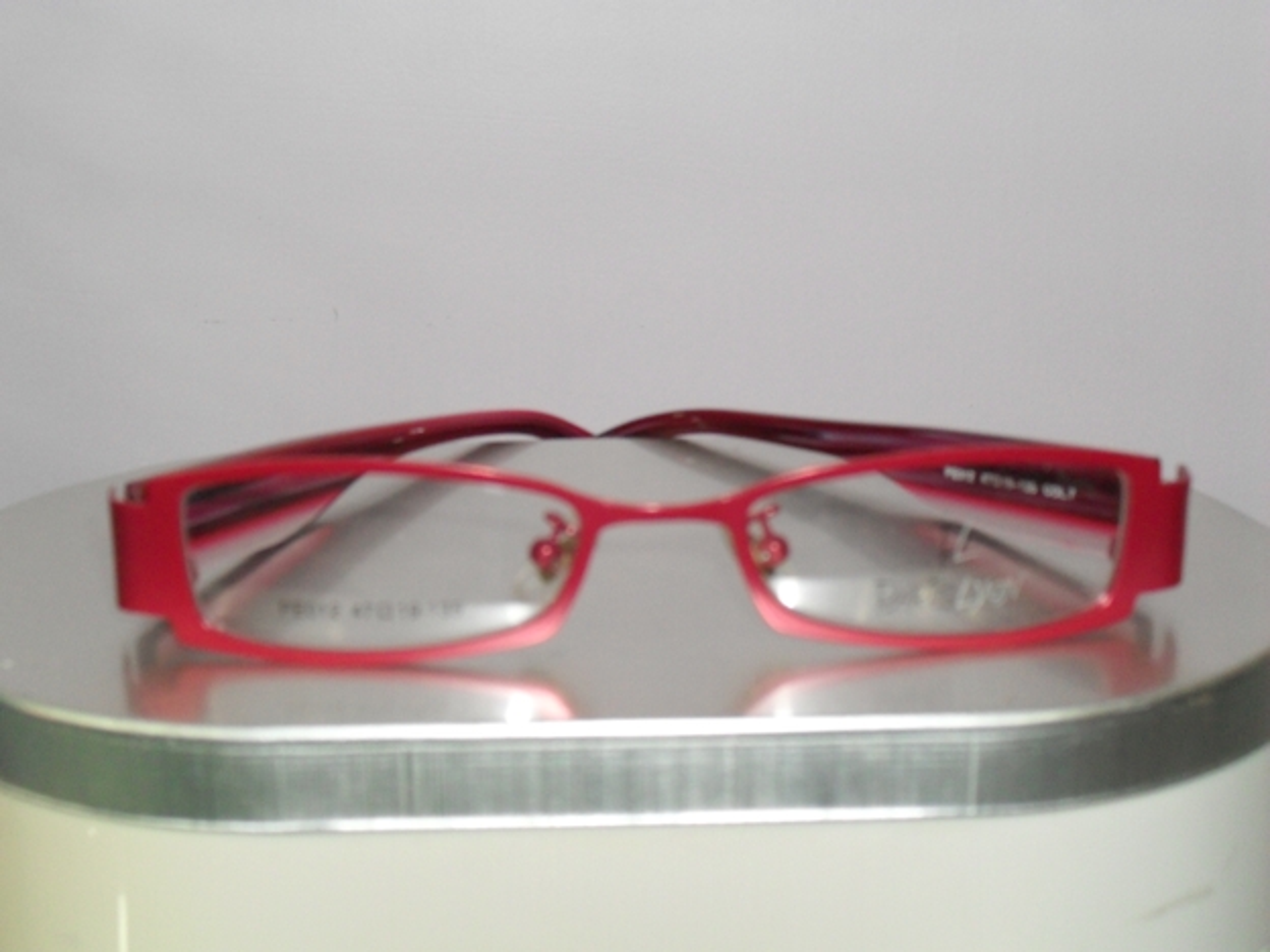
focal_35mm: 71
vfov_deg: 20.7
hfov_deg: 27.4
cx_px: 635
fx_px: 2605
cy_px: 476
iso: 200
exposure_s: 1/60
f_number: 3.7
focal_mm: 11.7
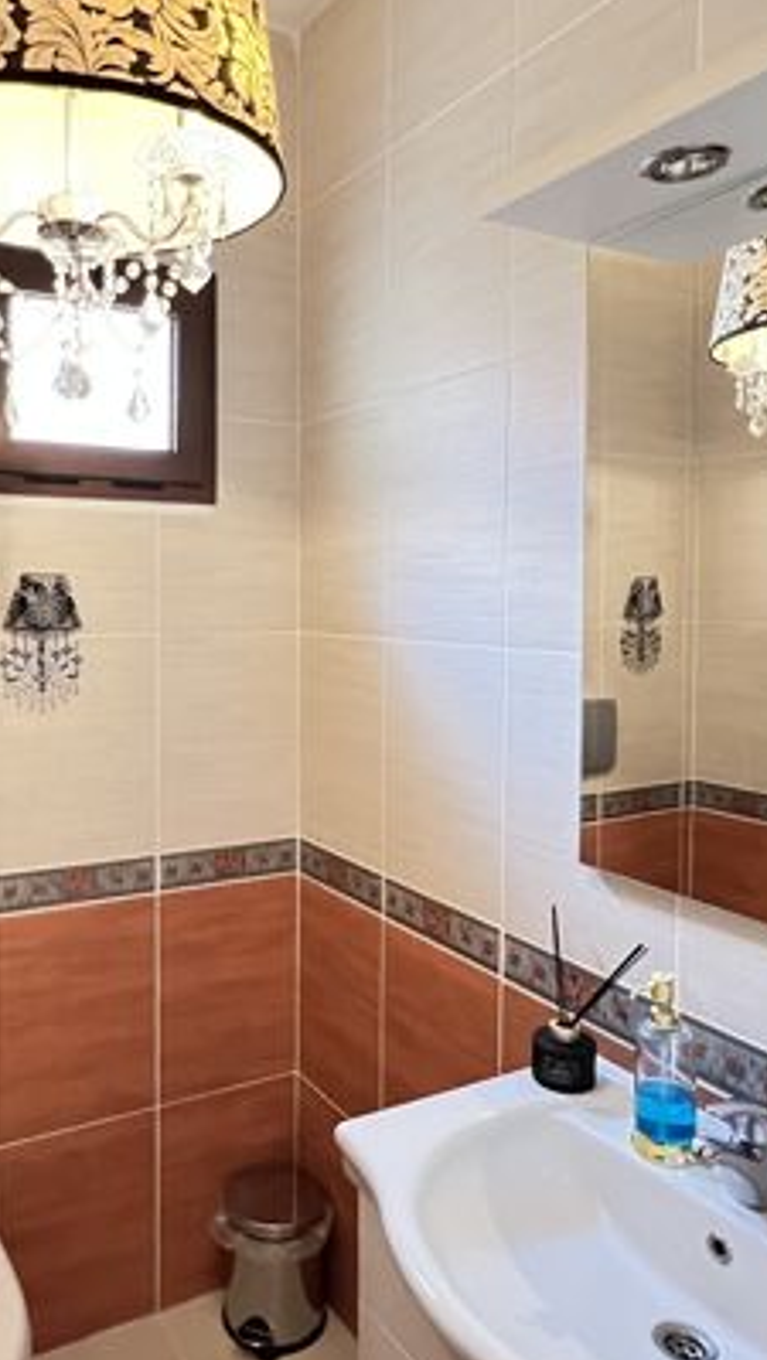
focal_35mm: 25
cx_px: 271
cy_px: 644
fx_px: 902
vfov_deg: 74.0
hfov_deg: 45.5
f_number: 1.8
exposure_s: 1/25
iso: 1000
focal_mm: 1.57
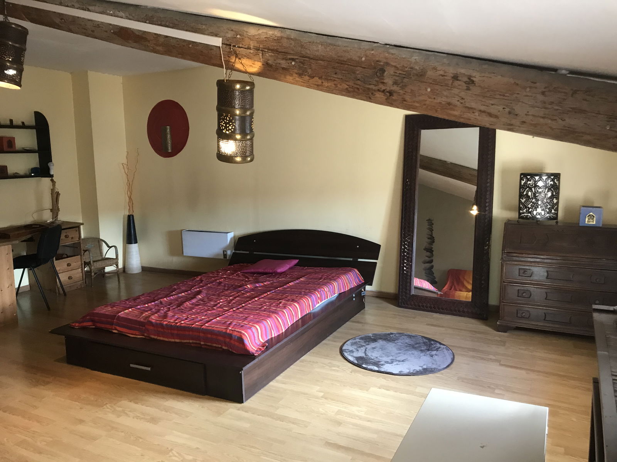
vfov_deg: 49.7
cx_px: 308
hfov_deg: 63.4
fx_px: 499
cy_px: 231
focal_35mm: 28
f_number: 1.8
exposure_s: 1/17
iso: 64
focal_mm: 3.99
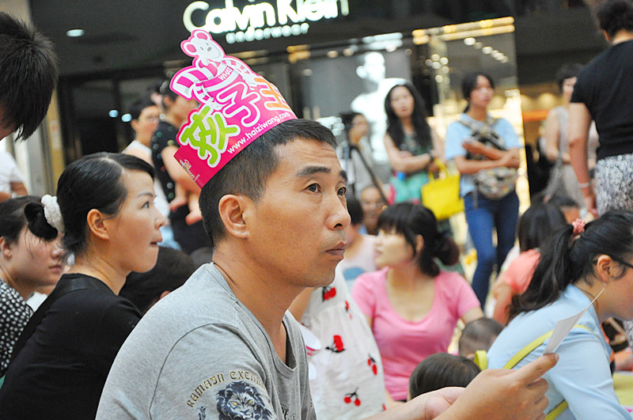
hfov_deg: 20.6
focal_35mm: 99
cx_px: 316
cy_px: 210
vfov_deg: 13.8
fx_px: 1738
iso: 1600
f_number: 5.3
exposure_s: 1/50
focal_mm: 66
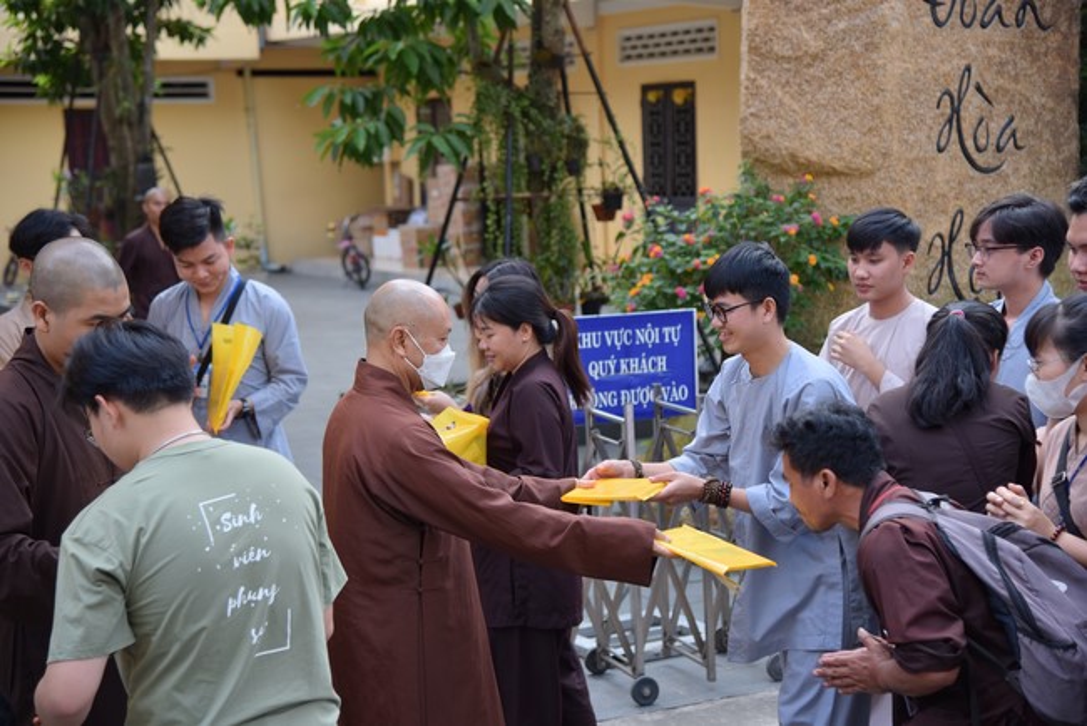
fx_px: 1994
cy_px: 363
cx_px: 544
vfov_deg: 20.6
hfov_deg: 30.5
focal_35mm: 66
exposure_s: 1/125
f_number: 4.5
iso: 100
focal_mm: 66
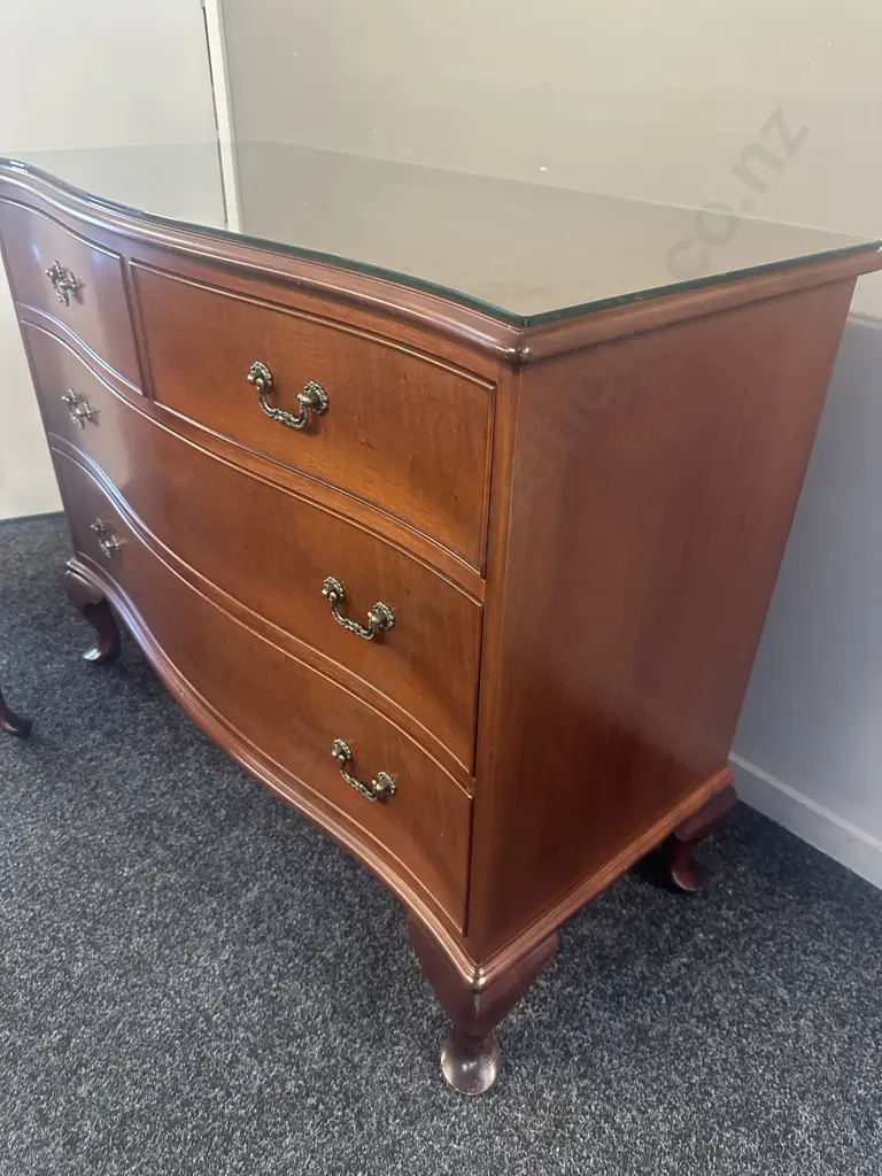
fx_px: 815
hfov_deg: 56.8
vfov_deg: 71.6
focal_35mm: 24
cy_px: 588
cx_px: 441
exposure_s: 1/50
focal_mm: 6.86
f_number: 1.78
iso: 500
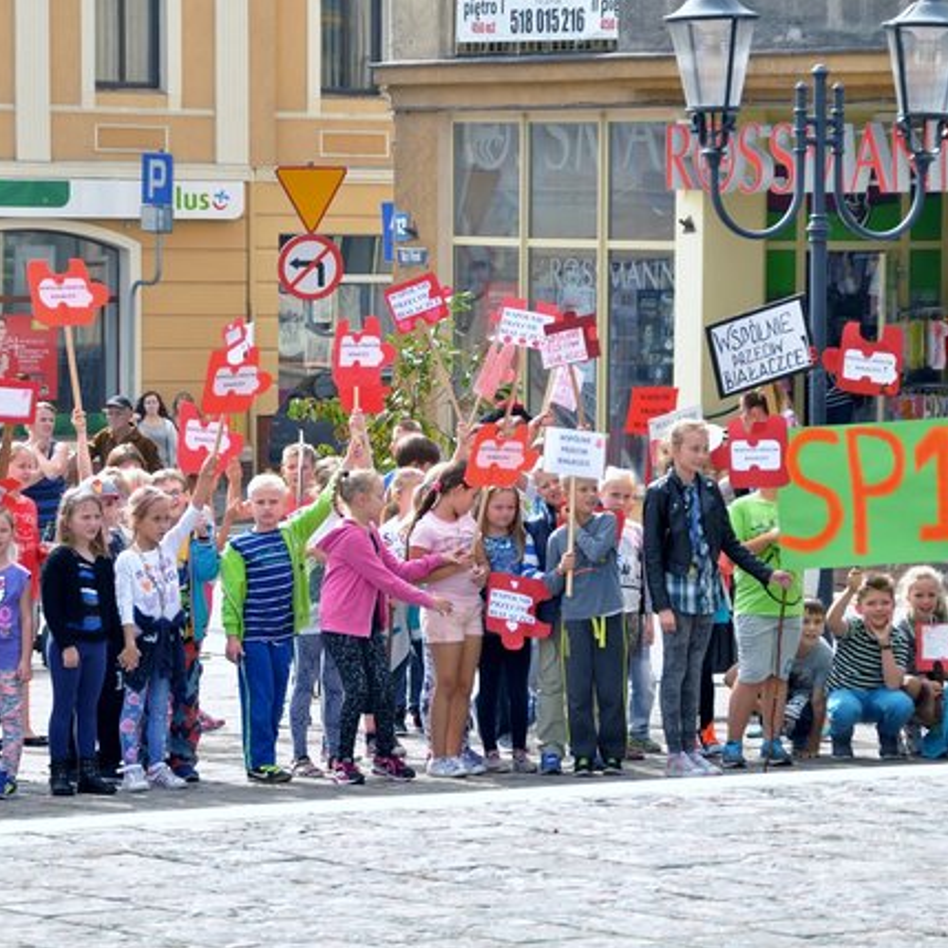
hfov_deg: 9.3
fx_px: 5856
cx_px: 537
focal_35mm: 189
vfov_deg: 9.3
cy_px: 474
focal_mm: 98
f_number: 7.1
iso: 500
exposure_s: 1/800
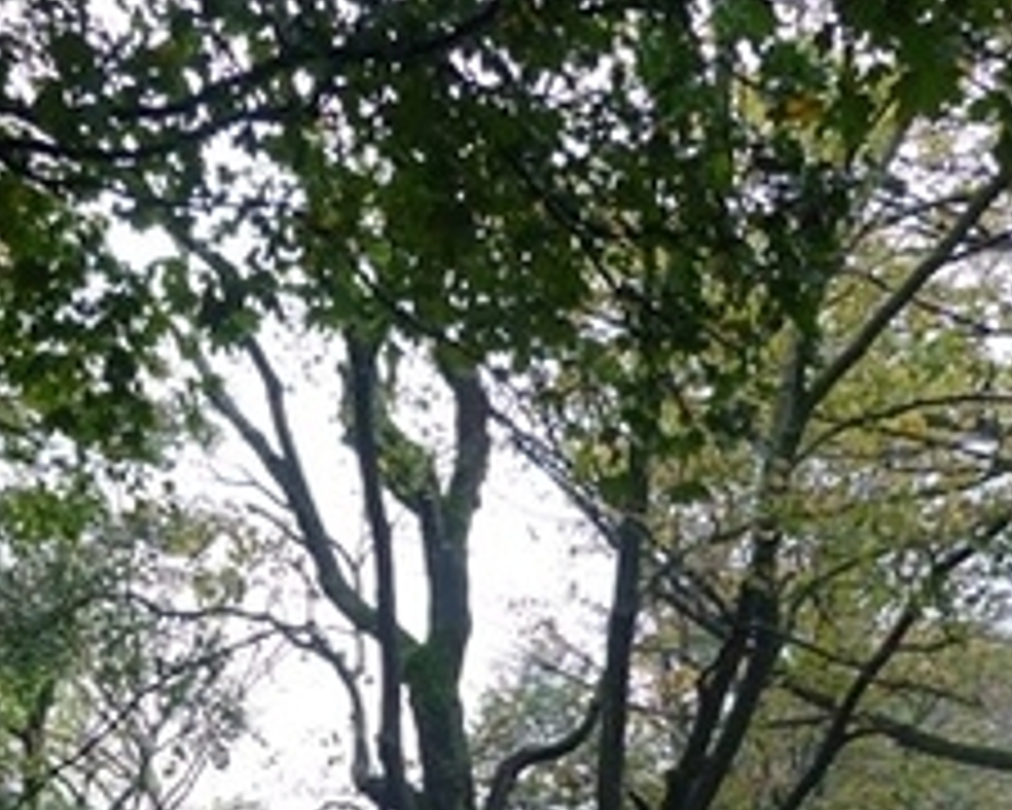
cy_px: 958
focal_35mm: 65
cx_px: 333
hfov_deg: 28.9
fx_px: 1947
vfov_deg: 21.8
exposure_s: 1/60
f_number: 2.8
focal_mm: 4.5
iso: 125
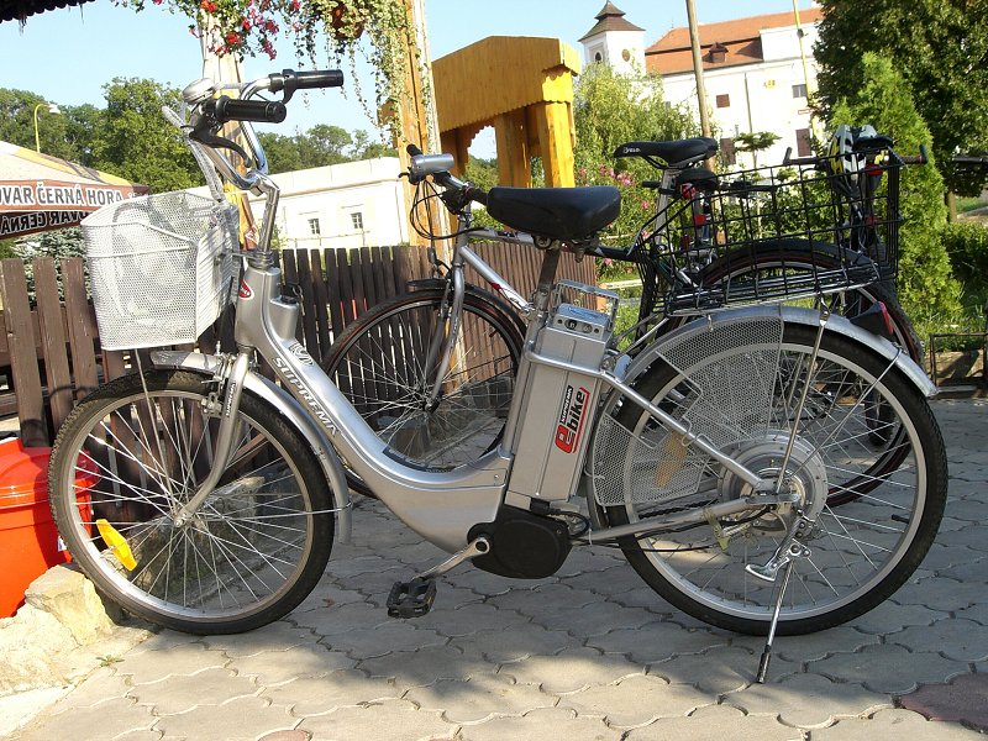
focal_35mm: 38
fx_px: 1085
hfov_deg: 49.0
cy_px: 370
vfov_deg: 37.7
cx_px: 494
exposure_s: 1/250
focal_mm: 6.3
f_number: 4.4
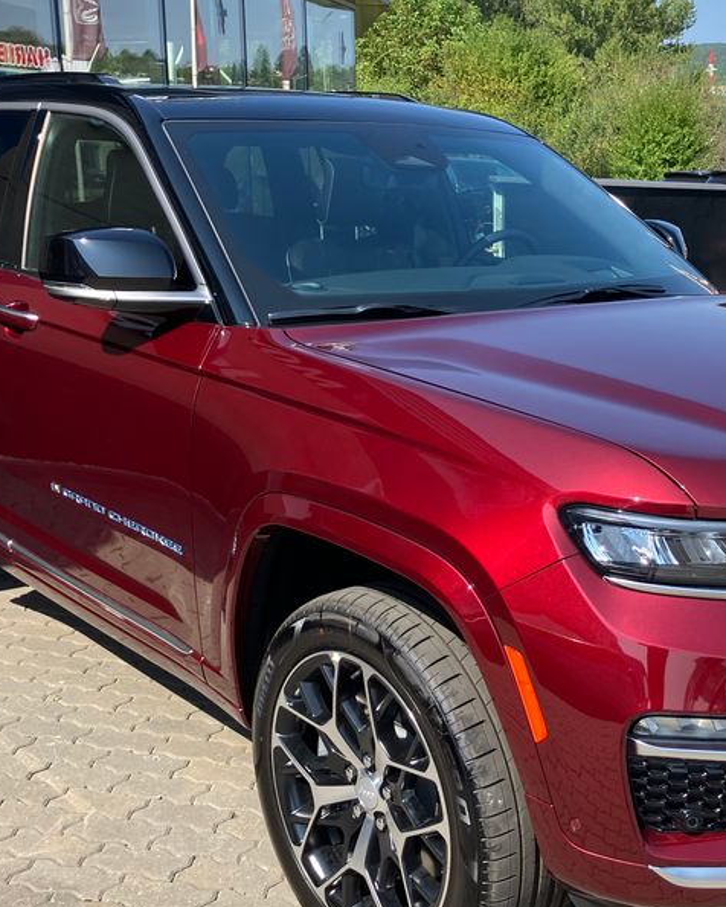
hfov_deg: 31.8
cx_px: 490
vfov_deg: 39.5
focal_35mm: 47
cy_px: 476
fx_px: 1262
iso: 32
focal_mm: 3.99
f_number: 1.8
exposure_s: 1/736
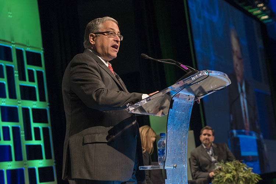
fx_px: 537
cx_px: 138
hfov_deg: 28.8
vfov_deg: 19.5
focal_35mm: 70
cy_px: 92
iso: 1250
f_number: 5
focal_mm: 70
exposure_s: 1/200
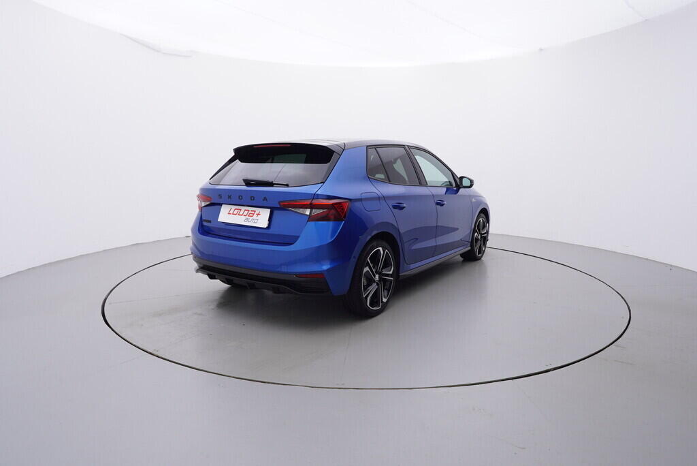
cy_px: 233
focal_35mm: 22
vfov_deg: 56.2
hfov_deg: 77.3
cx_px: 348
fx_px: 436
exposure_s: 1/80
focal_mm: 15
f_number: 5
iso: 200
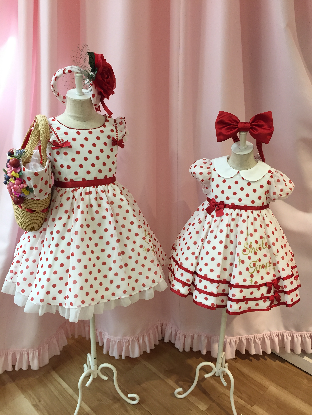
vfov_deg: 61.7
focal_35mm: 29
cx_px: 156
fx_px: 349
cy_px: 208
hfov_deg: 48.2
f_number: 2.2
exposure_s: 1/30
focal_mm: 4.15
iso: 32
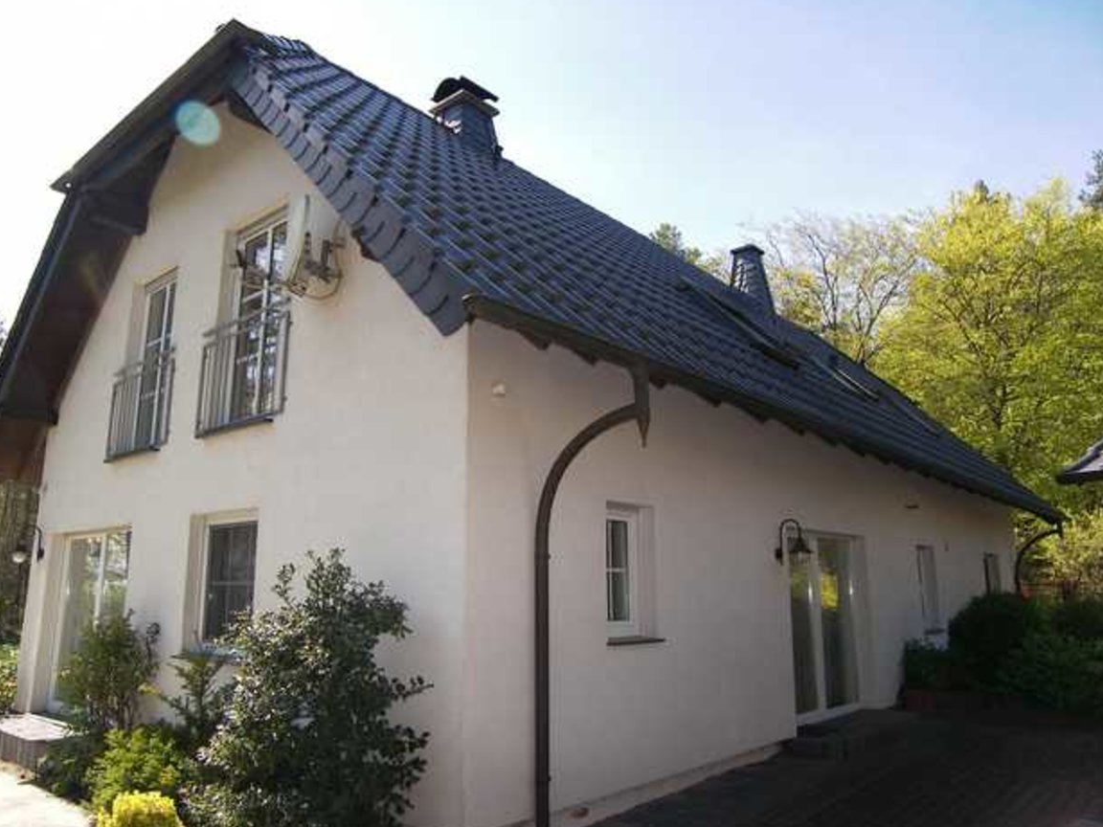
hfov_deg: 69.4
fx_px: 797
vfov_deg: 54.9
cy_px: 408
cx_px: 534
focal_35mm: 25
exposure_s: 1/320
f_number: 2.8
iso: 50
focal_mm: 5.1
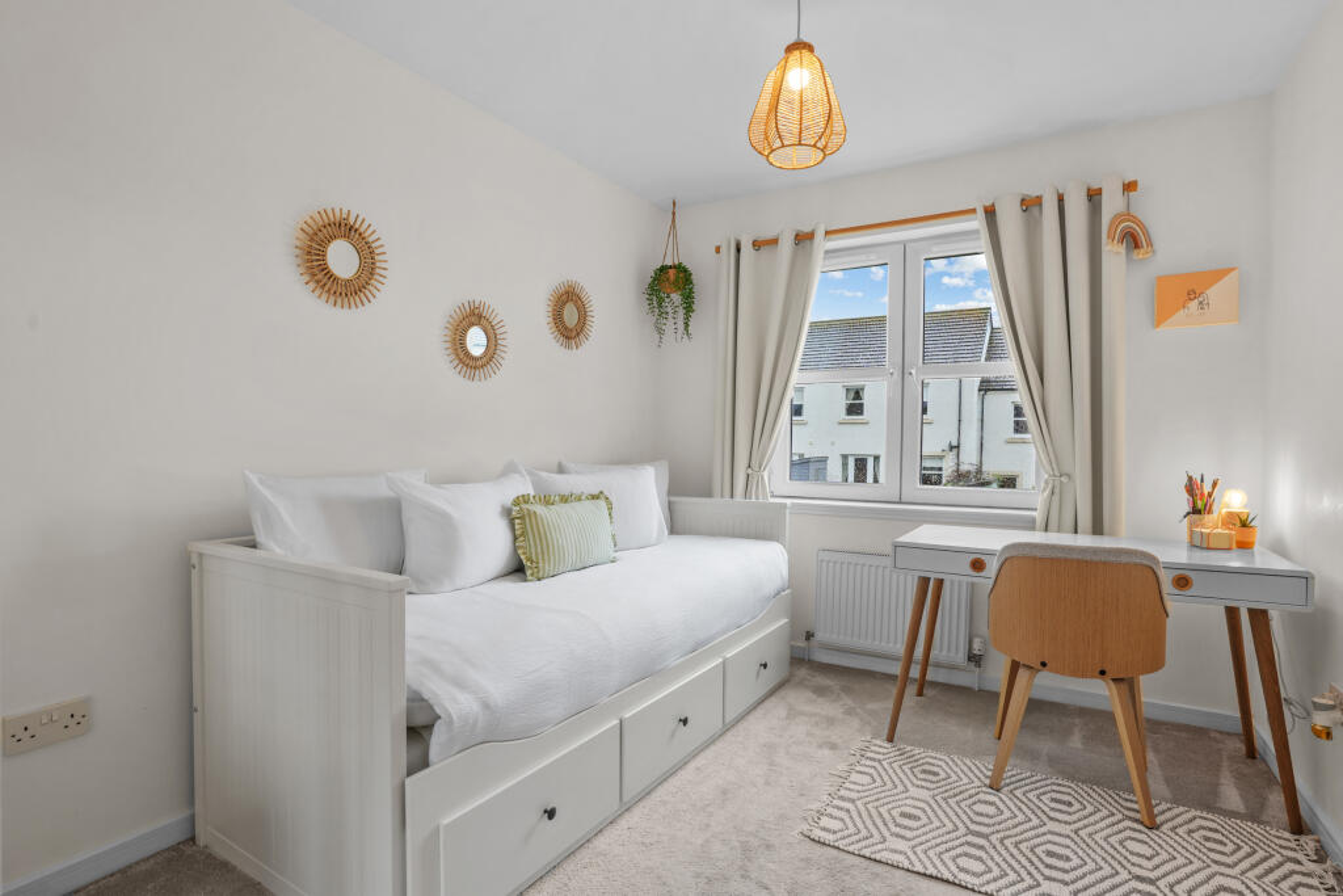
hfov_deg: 93.3
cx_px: 672
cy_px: 448
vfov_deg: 70.5
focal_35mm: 17
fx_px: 634
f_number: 8
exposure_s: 1/3
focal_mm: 17
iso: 250
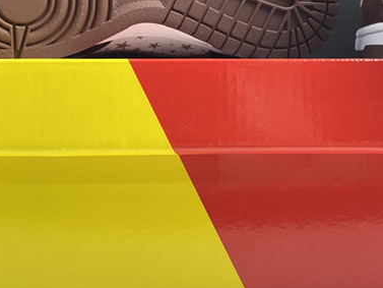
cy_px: 63
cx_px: 227
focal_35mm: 69
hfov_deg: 28.1
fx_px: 764
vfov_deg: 21.1
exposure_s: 1/100
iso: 100
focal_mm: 4.25
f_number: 1.8
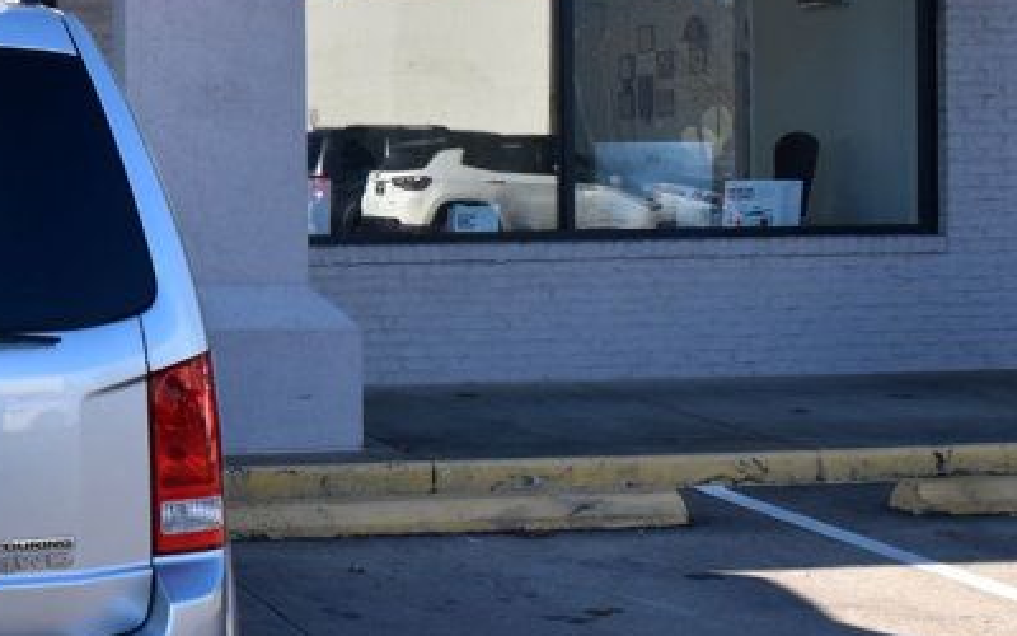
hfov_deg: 22.4
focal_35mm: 86
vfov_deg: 15.1
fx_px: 2384
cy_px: 183
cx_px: -160
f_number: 10
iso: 400
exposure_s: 1/250
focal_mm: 22
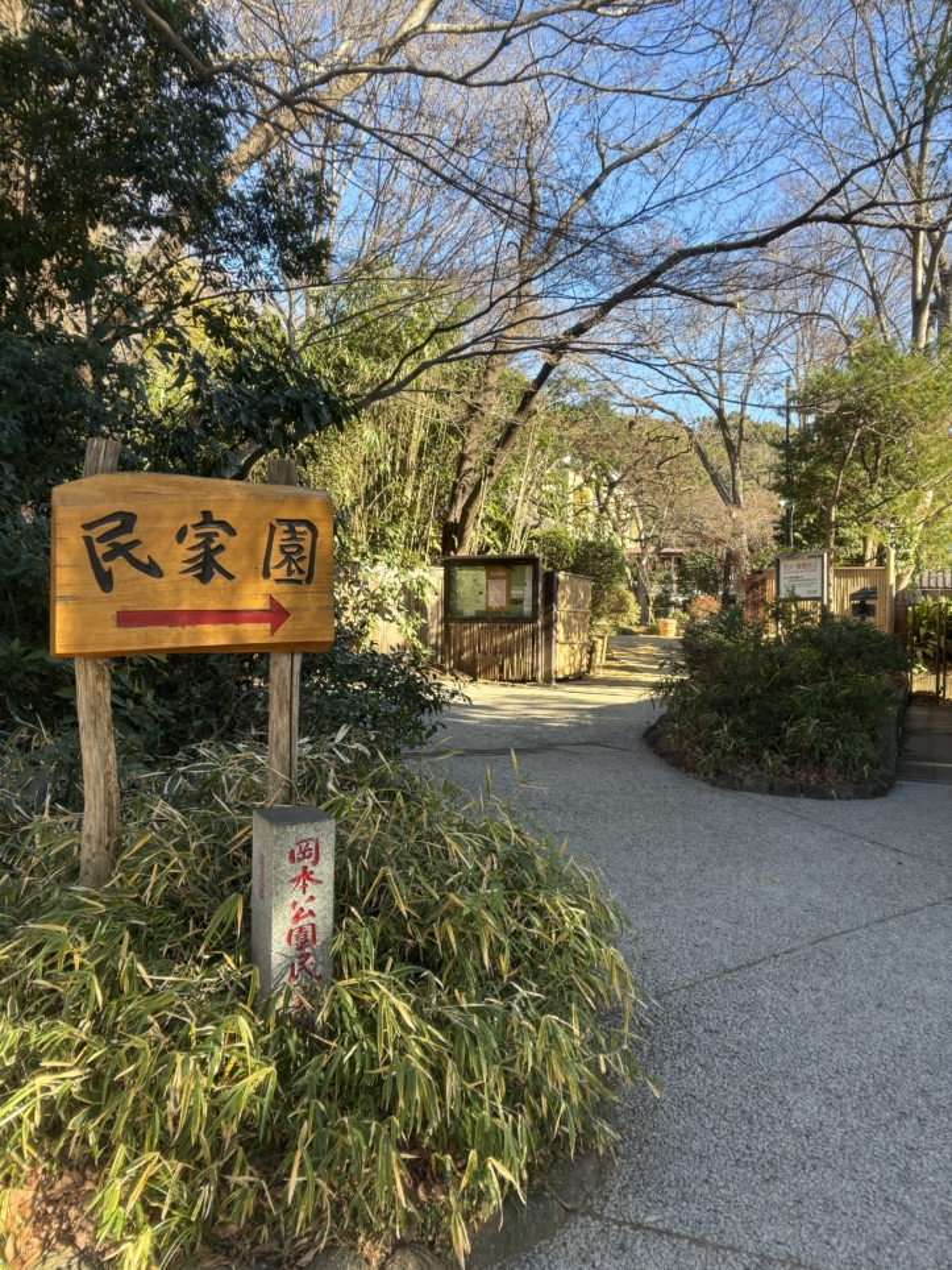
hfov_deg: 53.1
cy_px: 635
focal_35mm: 26
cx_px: 476
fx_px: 953
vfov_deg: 67.3
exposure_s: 1/444
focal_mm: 5.96
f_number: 1.6
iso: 50
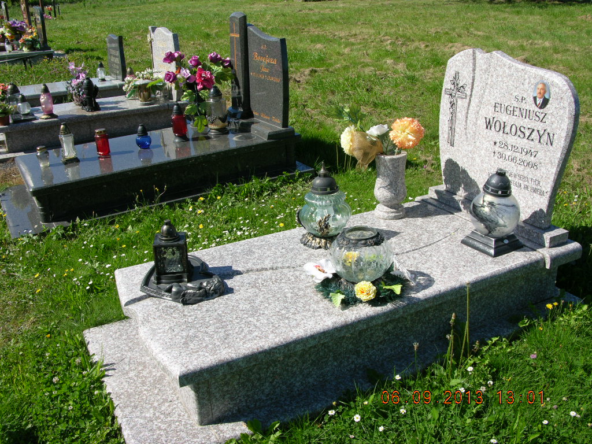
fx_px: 599
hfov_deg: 52.6
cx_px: 296
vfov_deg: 40.7
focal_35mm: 35
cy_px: 222
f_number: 6.3
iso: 50
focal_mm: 8.9
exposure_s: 1/204
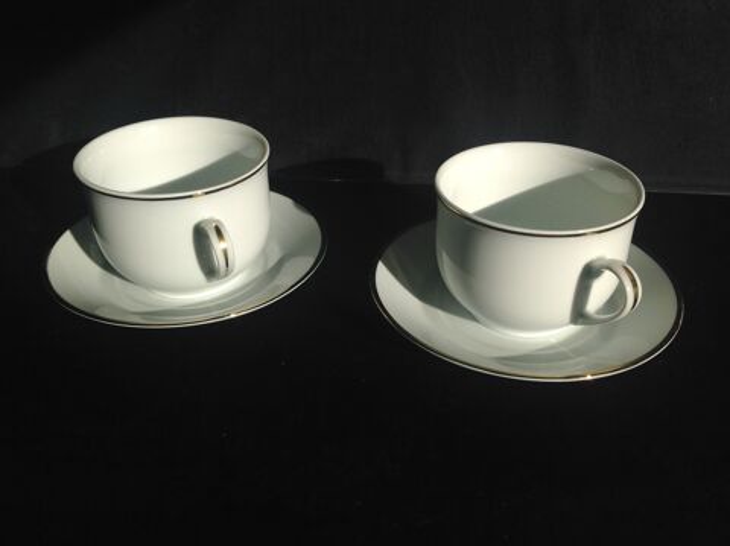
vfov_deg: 40.6
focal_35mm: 35
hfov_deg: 52.7
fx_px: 737
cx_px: 365
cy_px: 273
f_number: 2.4
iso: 50
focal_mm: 4.28
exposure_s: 1/3367
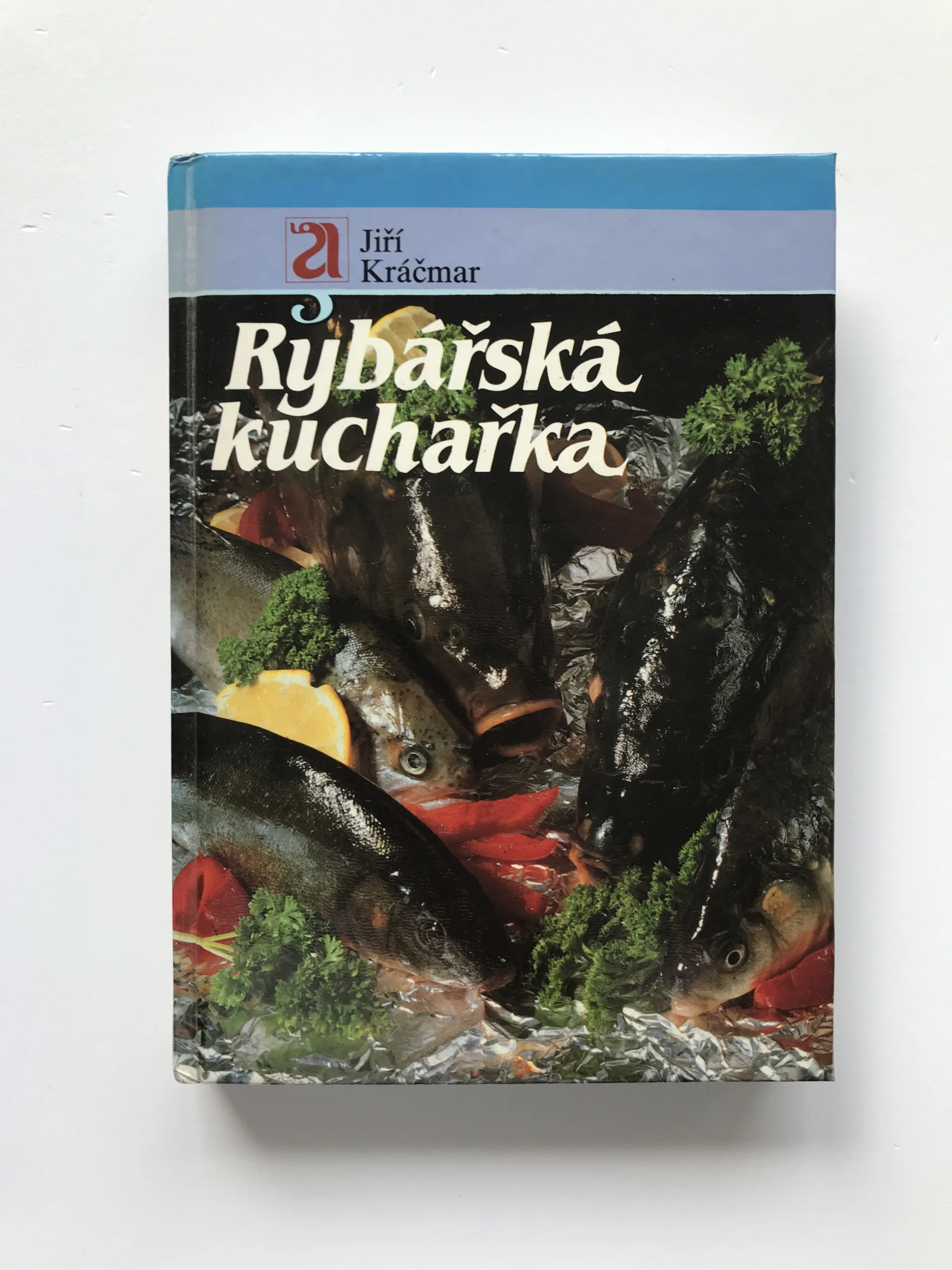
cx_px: 476
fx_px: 1027
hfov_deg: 49.7
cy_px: 635
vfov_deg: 63.4
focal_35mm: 28
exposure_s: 1/100
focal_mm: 3.99
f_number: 1.8
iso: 25
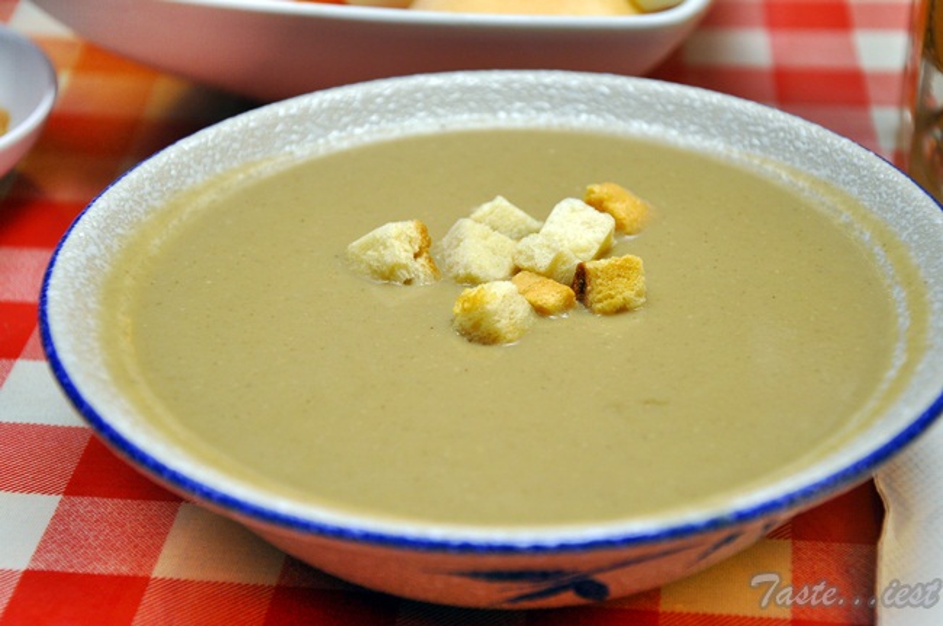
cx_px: 472
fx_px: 2434
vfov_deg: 14.7
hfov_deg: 21.9
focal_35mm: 93
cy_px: 313
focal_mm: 62
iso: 500
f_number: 5.3
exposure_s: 1/80
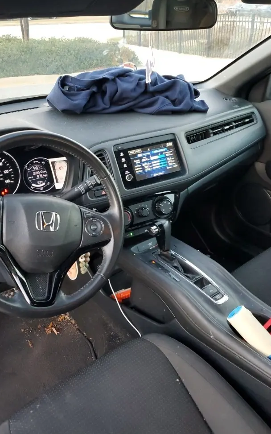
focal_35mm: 29
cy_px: 207
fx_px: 343
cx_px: 118
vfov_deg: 64.6
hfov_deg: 43.1
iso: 206
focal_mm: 4.3
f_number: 1.5
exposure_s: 1/60
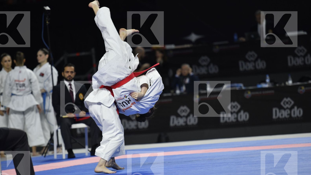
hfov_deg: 9.8
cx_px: 145
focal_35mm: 221
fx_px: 1823
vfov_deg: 5.5
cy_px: 99
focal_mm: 185
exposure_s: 1/800
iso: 800
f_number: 2.8
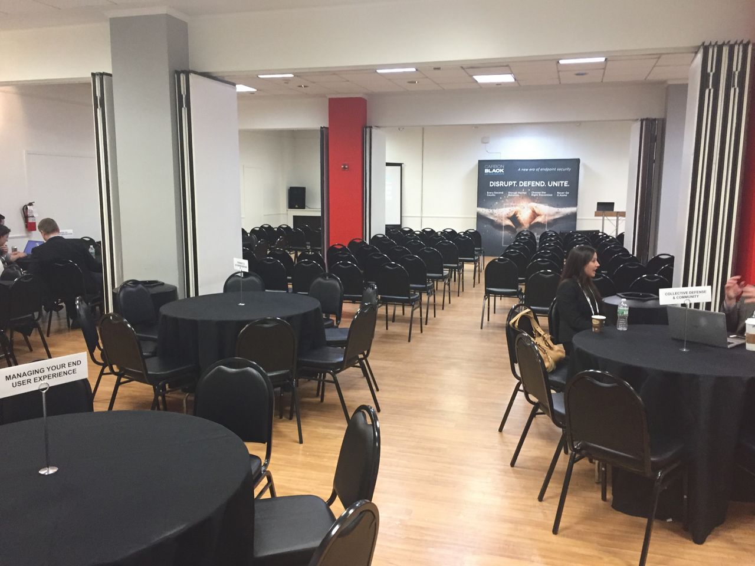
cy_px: 283
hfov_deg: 61.7
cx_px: 378
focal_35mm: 29
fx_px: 633
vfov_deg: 48.2
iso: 160
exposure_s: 1/30
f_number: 2.2
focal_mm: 4.15
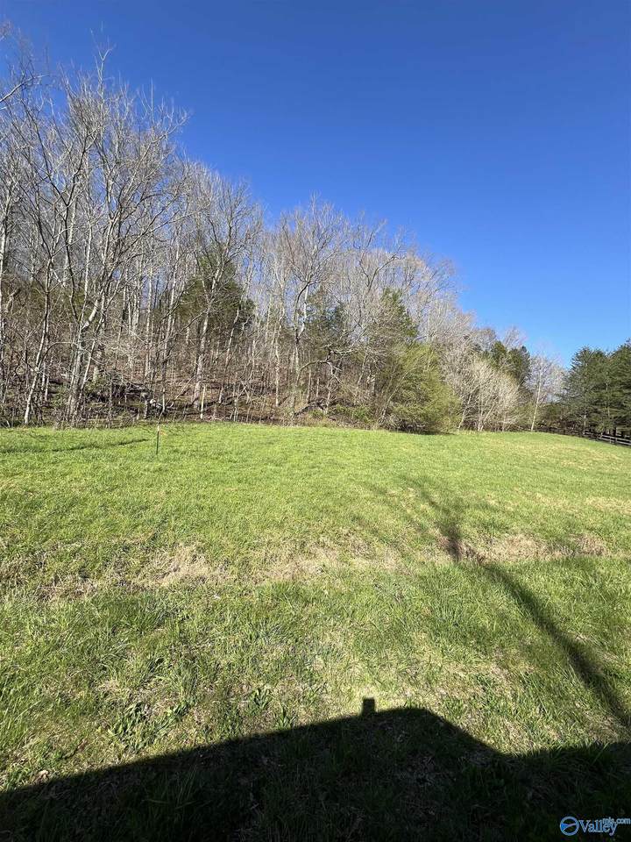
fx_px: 316
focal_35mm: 13
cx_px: 316
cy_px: 421
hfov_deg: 89.9
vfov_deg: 106.2
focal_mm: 1.57
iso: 32
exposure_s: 1/968
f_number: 1.8
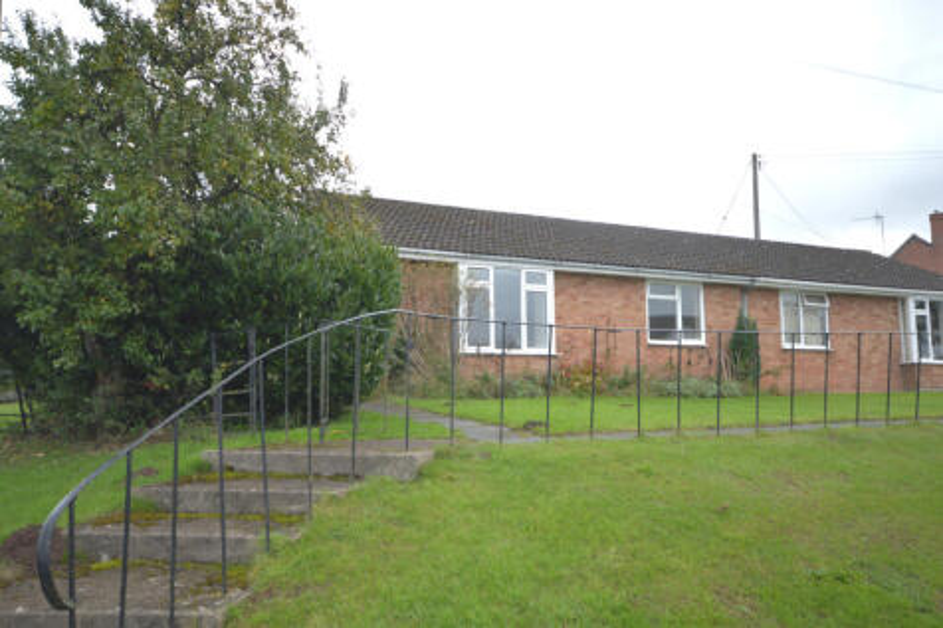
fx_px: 786
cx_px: 472
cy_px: 314
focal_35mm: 30
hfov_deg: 61.9
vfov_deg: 43.6
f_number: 5.6
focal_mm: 20
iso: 160
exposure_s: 1/125
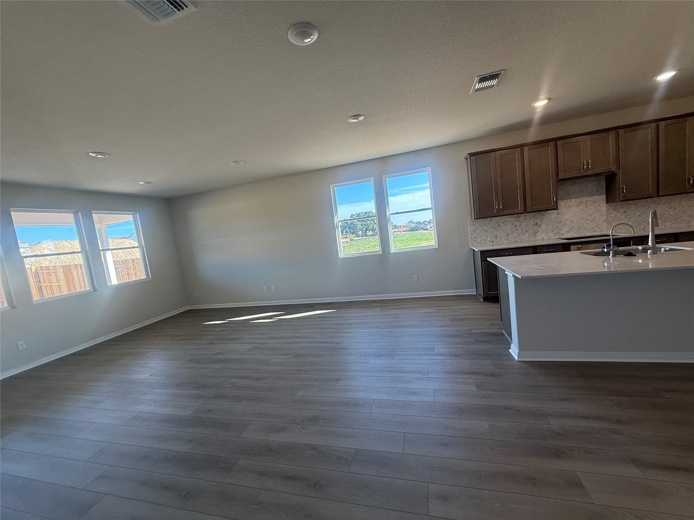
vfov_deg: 85.7
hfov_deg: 102.1
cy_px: 260
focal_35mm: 14
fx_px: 281
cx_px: 347
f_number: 2.2
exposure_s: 1/120
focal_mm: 2.22
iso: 80
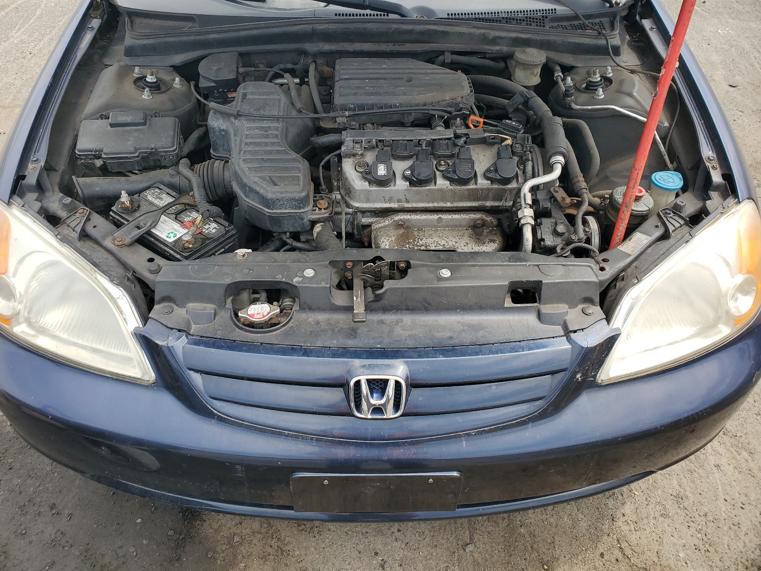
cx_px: 380
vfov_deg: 53.1
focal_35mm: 26
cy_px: 286
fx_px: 572
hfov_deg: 67.3
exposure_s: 1/588
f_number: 1.5
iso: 50
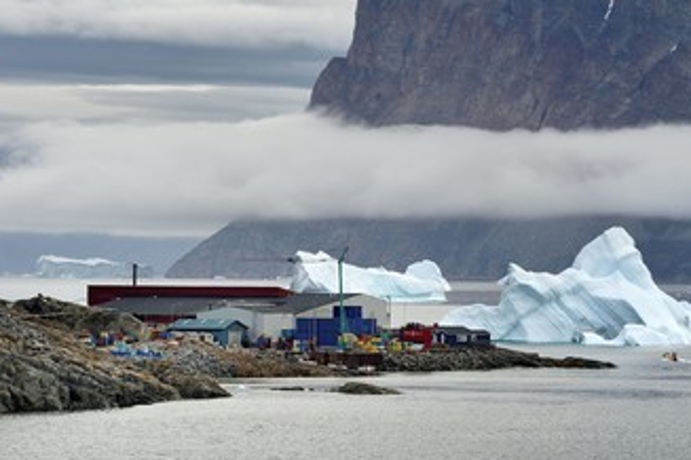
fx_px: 4933
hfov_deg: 8.0
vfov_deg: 5.3
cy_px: 211
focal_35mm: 257
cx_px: 418
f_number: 10
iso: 400
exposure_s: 1/400
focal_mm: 200
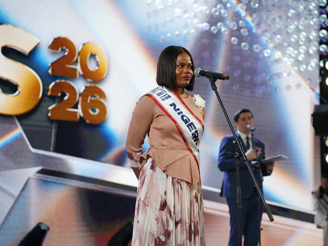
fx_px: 777
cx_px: 184
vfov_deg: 18.0
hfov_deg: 23.8
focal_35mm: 82
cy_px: 123
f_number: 2.8
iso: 1000
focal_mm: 75
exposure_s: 1/250
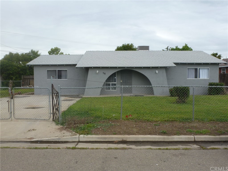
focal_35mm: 28
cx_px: 114
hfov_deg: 63.4
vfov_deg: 49.7
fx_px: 184
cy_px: 86
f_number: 4
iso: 100
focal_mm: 5
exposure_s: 1/500
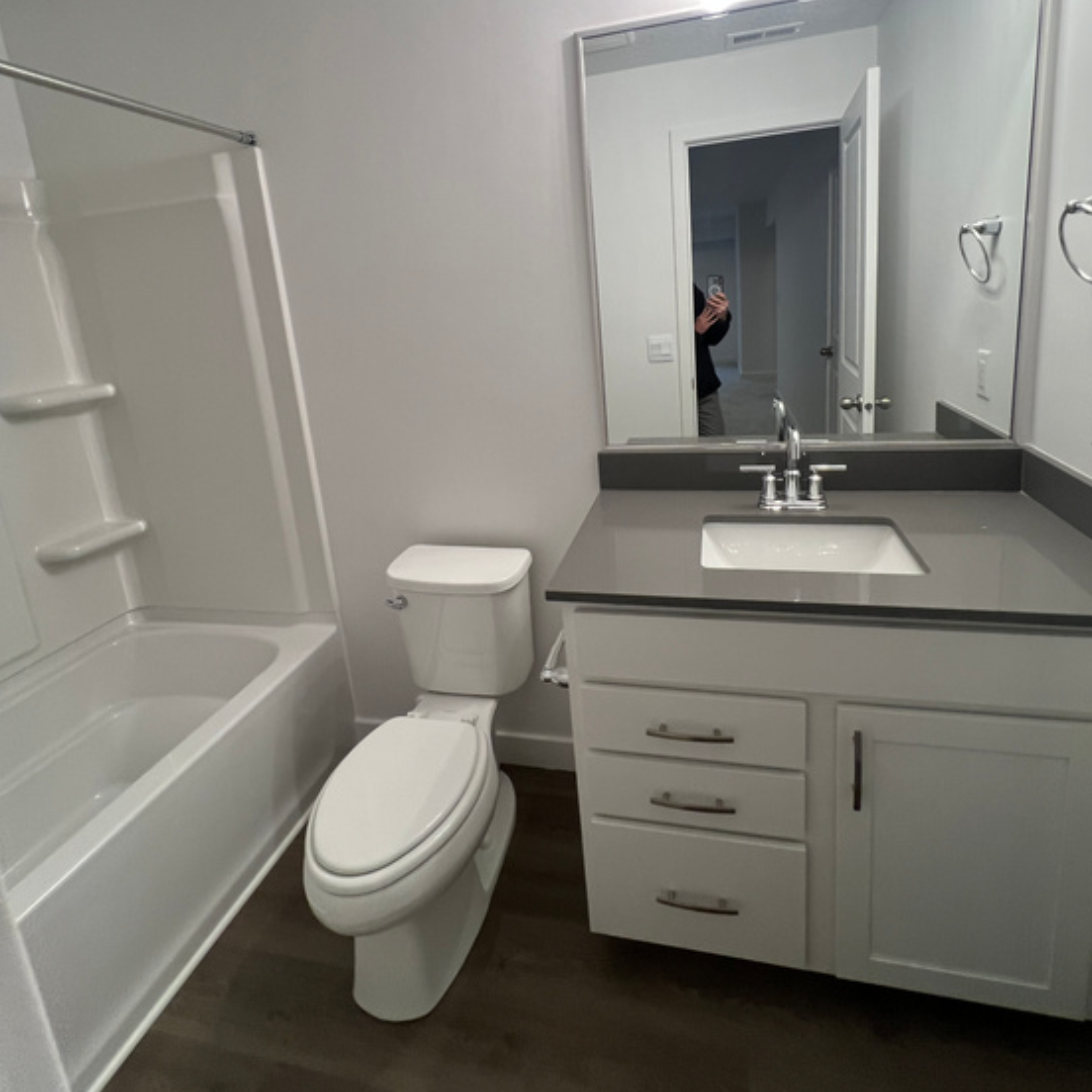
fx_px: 571
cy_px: 417
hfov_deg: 87.4
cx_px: 564
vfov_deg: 85.9
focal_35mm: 16
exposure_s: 1/120
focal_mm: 1.57
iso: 200
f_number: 1.8
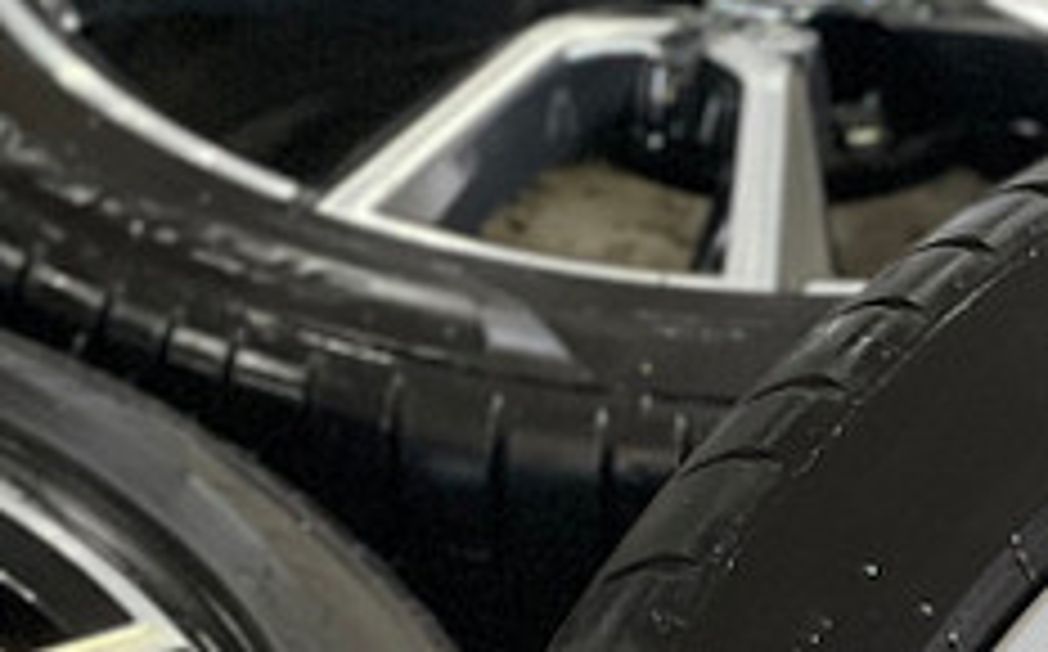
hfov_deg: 8.7
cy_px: 1187
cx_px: 1493
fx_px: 6761
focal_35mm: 237
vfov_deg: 5.4
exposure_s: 1/30
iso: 400
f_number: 2
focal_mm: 6
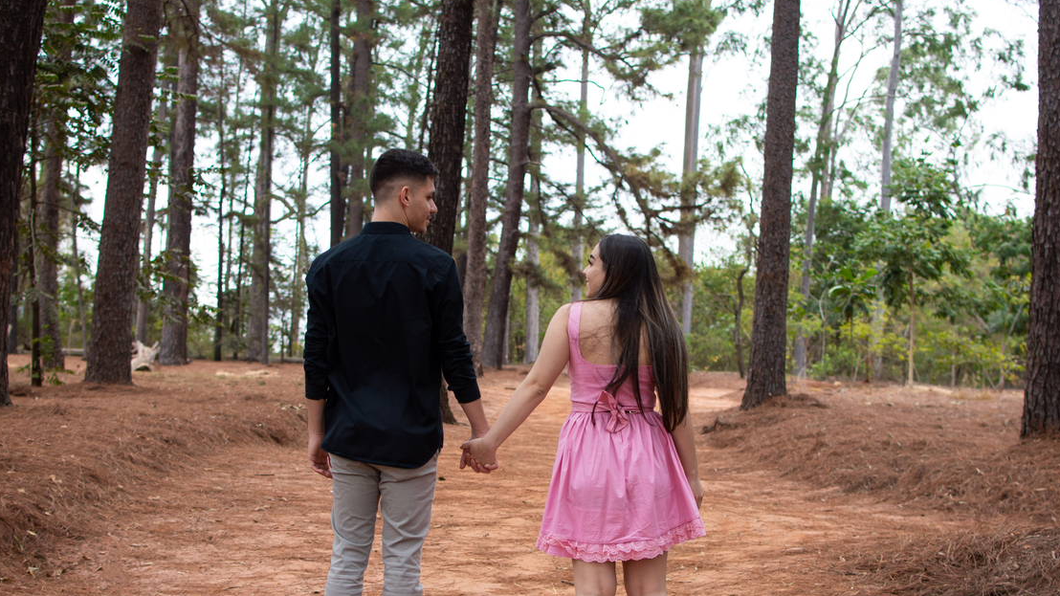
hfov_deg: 35.1
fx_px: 1674
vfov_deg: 20.1
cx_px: 522
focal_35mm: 60
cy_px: 376
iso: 320
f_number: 2.5
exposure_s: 1/200
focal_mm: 35
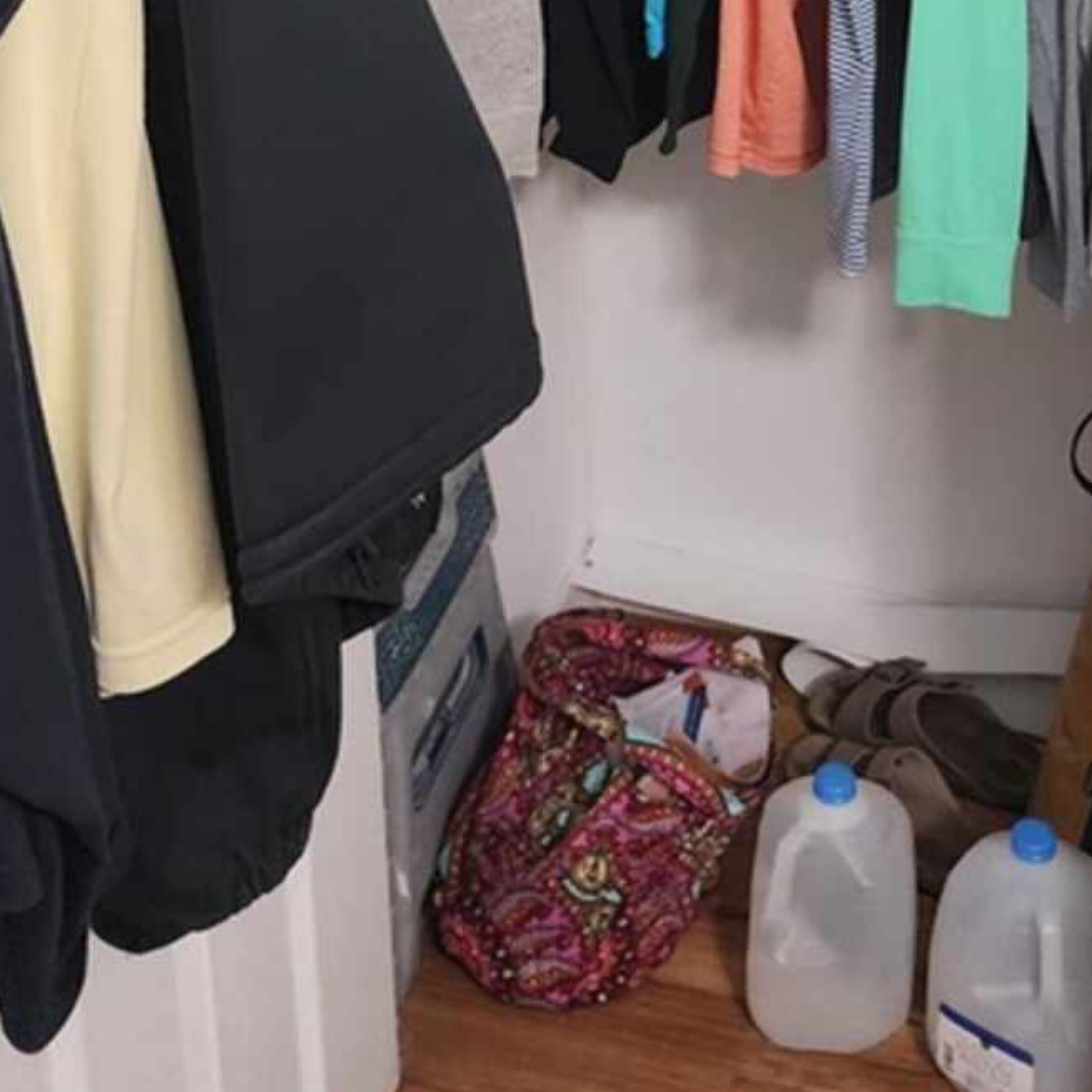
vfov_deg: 29.1
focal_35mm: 53
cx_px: 716
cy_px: -110
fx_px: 1892
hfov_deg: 32.0
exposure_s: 1/40
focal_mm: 6.4
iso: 640
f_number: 1.8
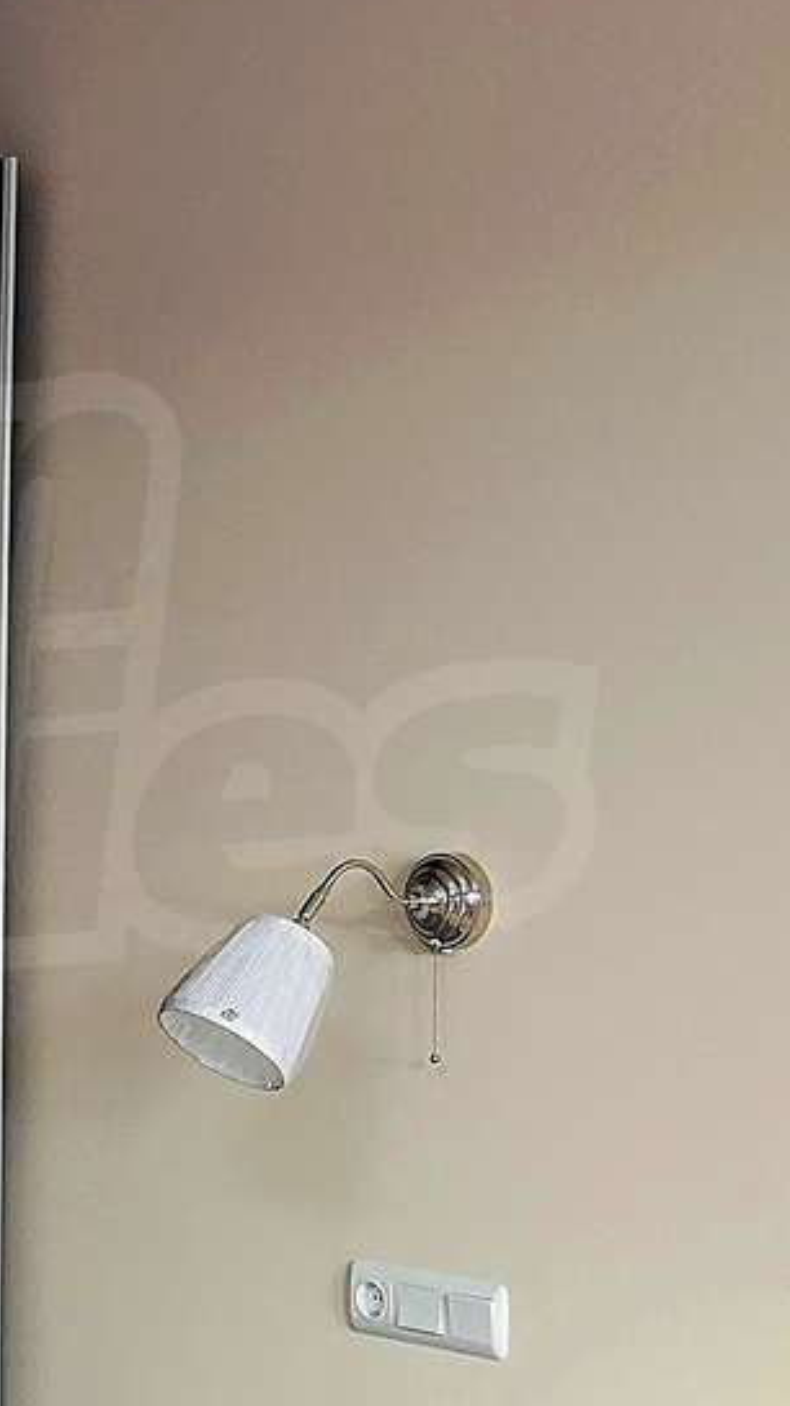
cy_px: 755
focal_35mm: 81
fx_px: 3021
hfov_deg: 13.2
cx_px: -692
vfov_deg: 26.2
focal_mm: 5.58
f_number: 1.8
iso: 160
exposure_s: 1/33.3
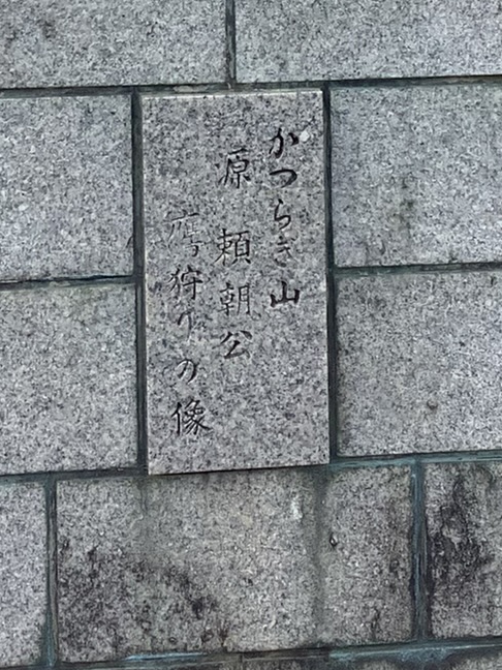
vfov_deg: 18.9
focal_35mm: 98
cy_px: -132
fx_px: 1895
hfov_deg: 15.1
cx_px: 213
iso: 25
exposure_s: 1/662
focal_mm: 3.3
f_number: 2.4
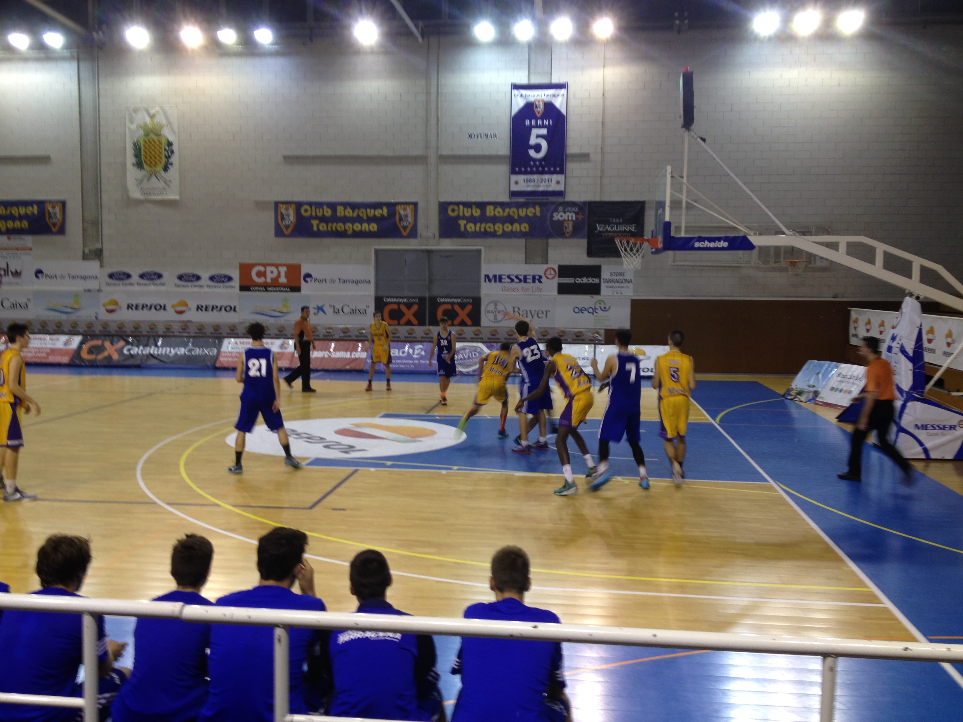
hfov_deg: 52.6
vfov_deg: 40.7
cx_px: 482
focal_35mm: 35
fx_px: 974
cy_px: 361
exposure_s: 1/24
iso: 50
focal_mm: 4.28
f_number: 2.4
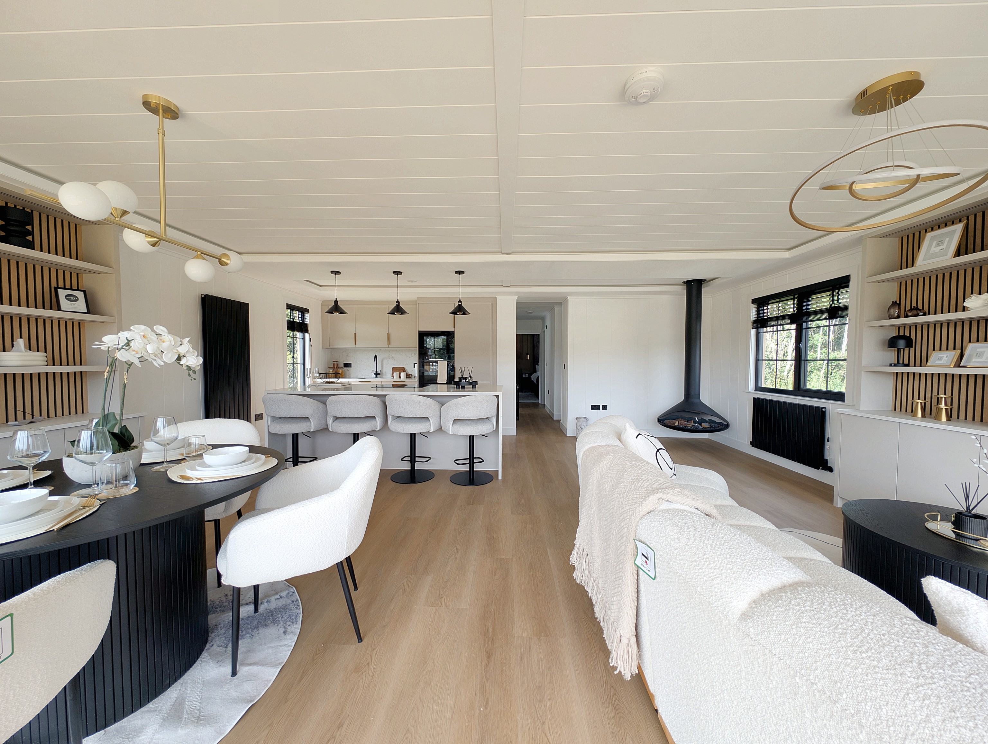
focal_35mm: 12
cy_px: 372
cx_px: 494
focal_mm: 2.2
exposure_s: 1/168
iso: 39
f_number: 1.9
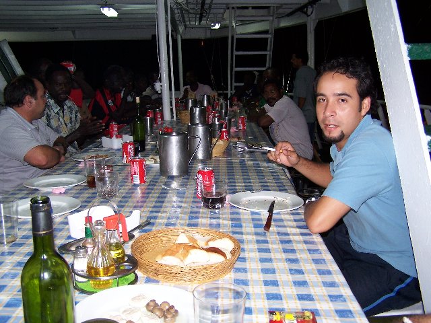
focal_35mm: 38
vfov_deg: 37.7
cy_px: 162
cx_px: 216
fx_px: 473
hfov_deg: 49.0
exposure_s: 1/60
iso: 140
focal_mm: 6.3
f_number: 2.8
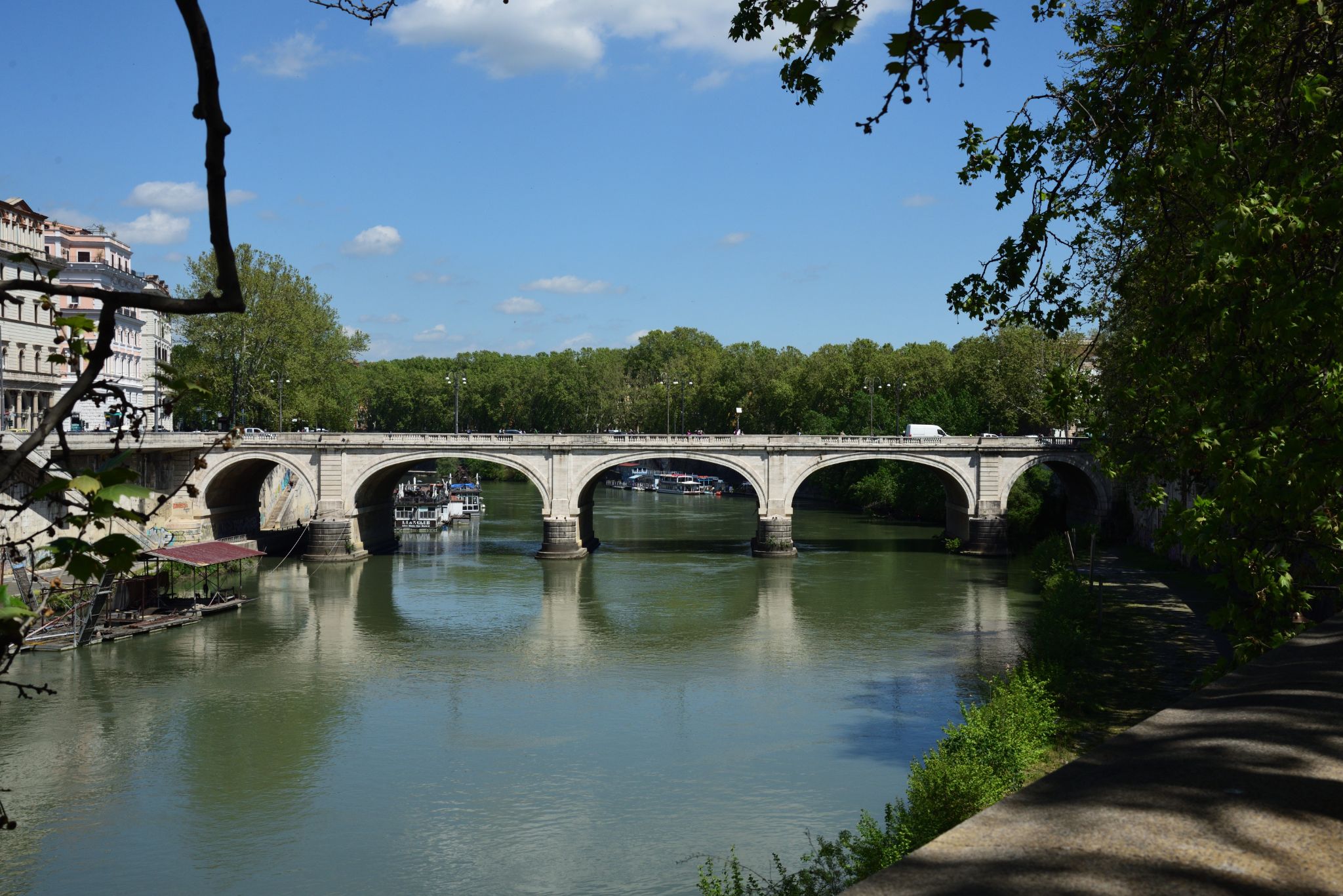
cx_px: 672
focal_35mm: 44
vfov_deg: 30.5
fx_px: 1642
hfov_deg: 44.5
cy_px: 448
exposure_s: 1/1250
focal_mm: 44
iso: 640
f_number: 10
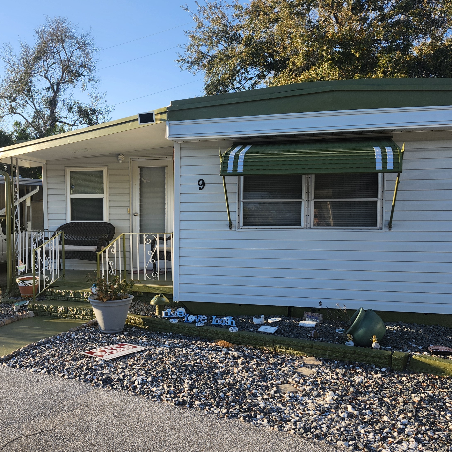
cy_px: 246
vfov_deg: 44.9
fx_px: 547
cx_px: 156
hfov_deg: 44.4
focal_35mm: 37
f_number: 1.8
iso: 25
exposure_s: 1/572
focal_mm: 5.54
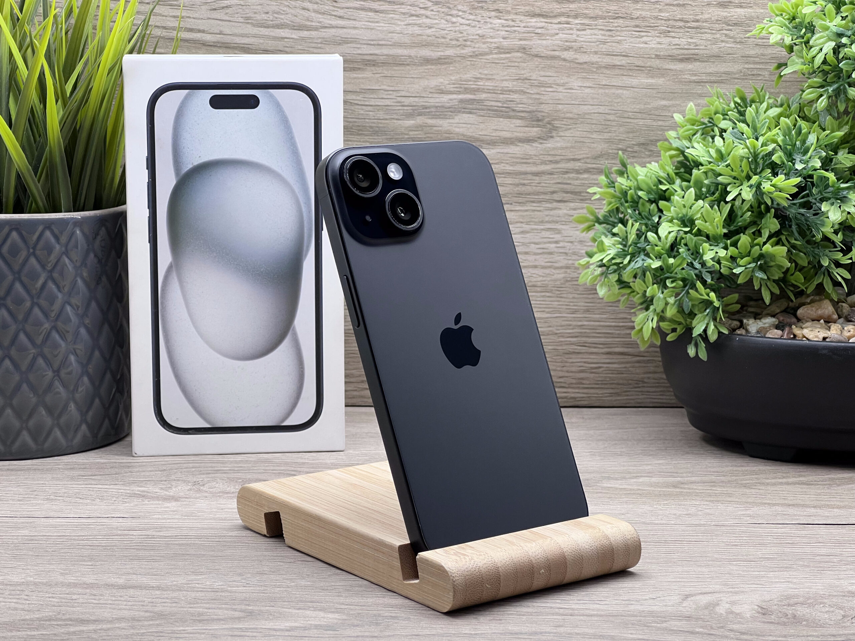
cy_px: 320
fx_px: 1902
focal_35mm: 77
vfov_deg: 19.1
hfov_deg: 25.3
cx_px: 428
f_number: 2.8
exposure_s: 1/100
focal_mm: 9
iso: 80
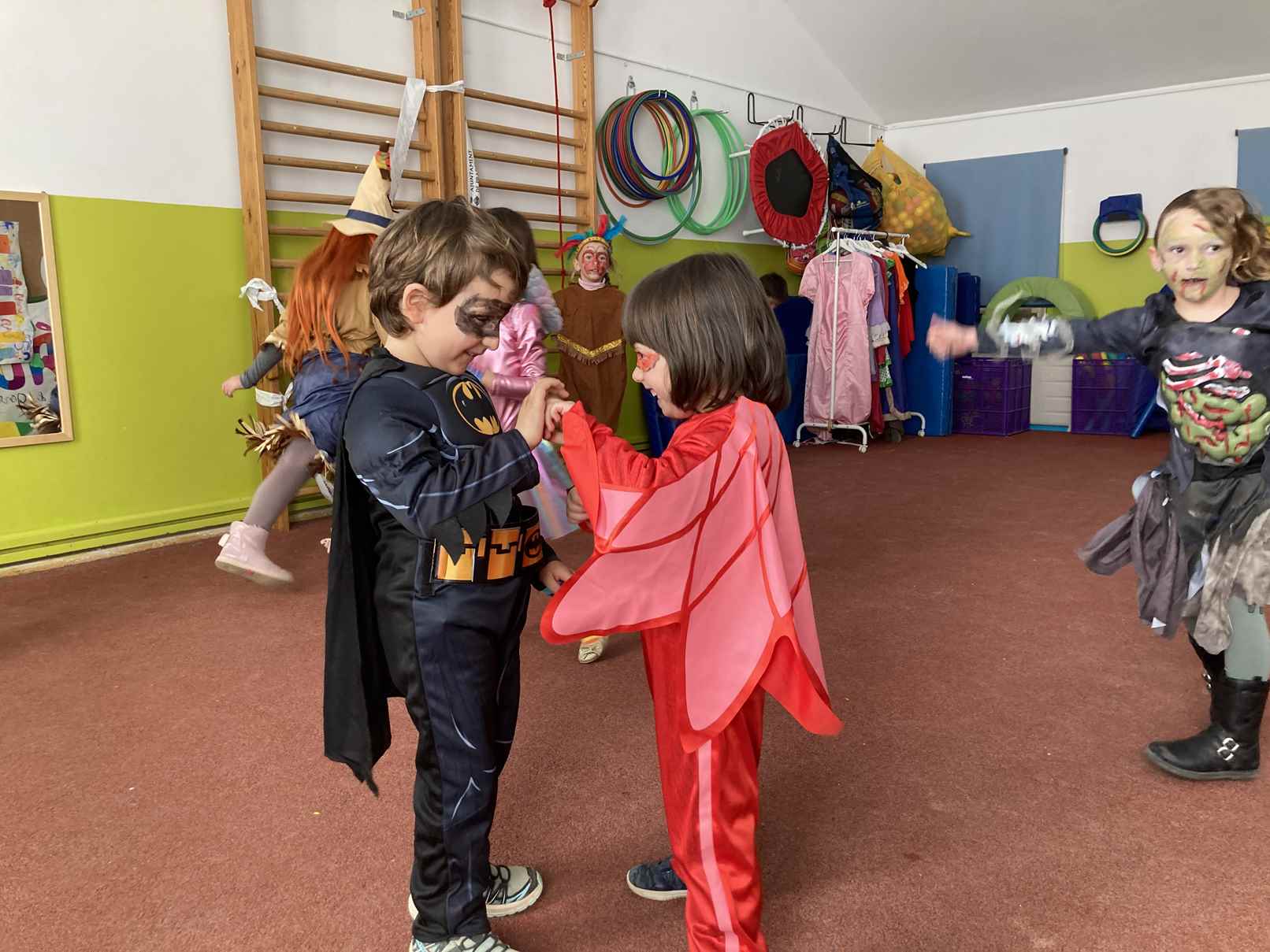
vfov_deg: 49.7
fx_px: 1027
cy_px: 476
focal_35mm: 28
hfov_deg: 63.4
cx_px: 635
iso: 80
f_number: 1.8
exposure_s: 1/62
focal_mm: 3.99
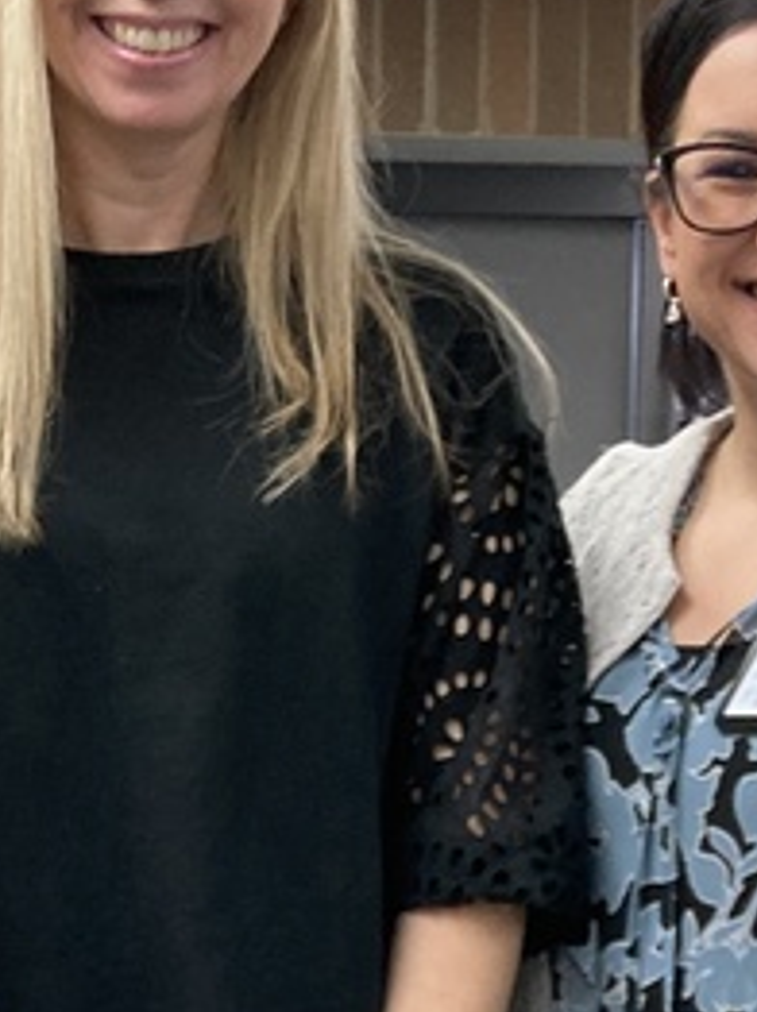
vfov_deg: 17.3
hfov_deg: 13.8
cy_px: 1317
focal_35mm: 107
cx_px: 182
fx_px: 3125
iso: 200
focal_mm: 3.99
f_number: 1.8
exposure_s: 1/60
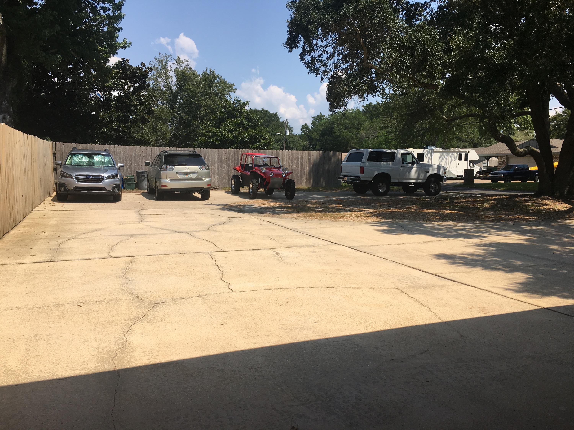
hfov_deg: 61.7
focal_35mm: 29
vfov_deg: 48.2
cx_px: 287
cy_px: 215
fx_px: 481
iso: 25
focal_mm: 4.15
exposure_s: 1/1876
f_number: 2.2
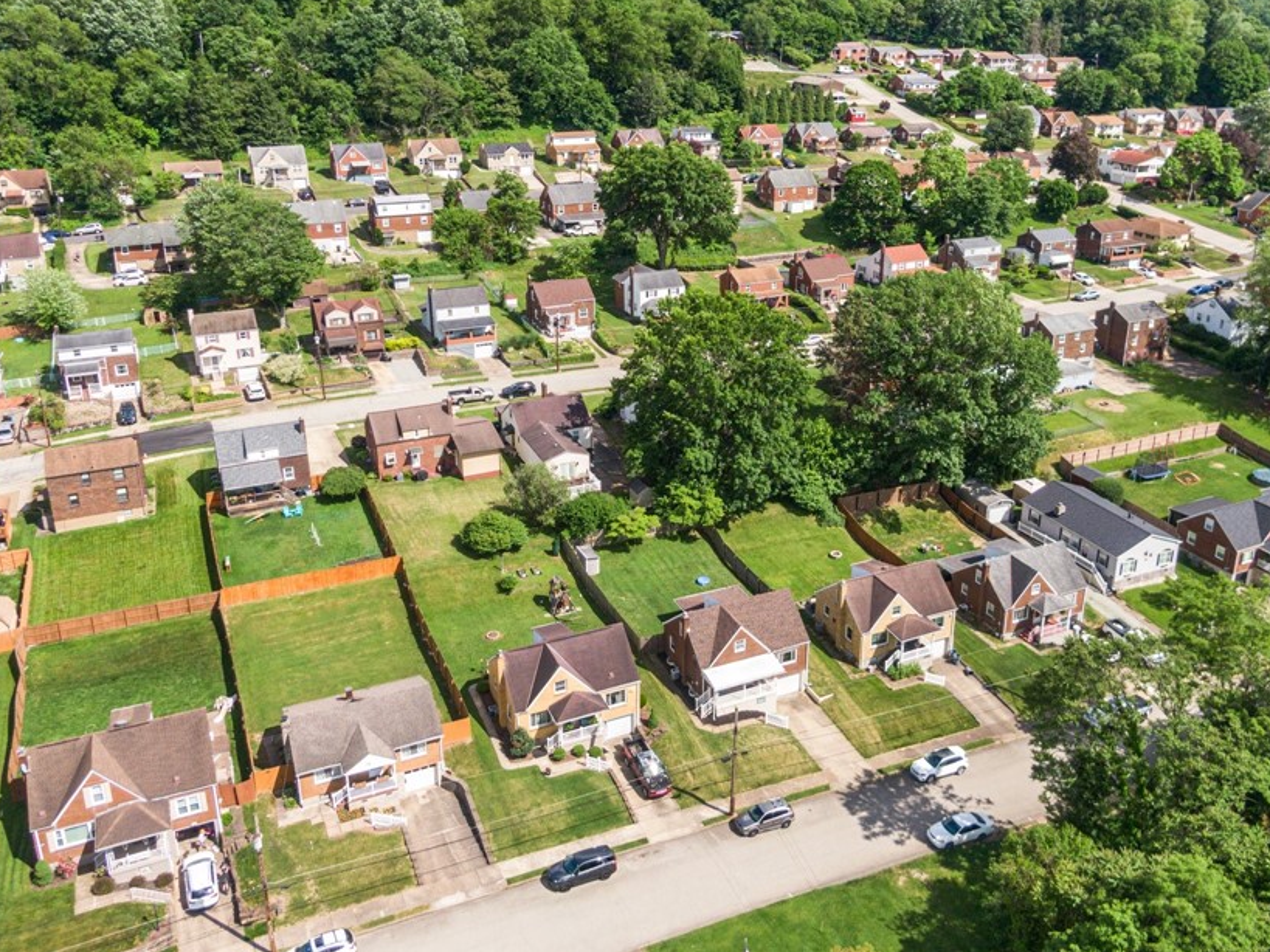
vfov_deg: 46.5
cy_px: 381
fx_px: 1100
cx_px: 702
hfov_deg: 59.8
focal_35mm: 30
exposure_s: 1/1000
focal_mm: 4.39
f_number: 2.8
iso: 110
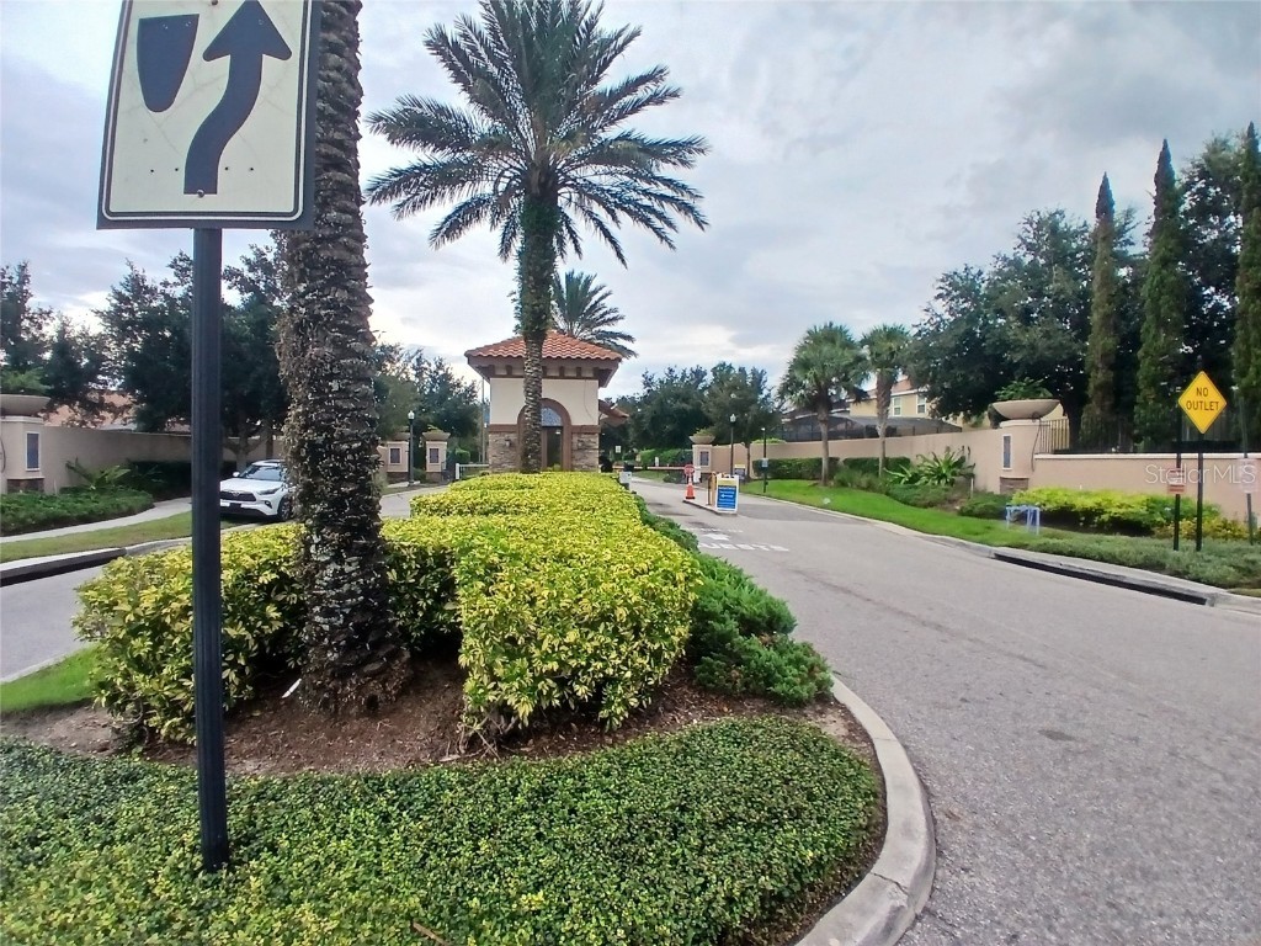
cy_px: 473
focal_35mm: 17
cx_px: 630
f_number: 2.2
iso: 50
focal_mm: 1.4
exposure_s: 1/441
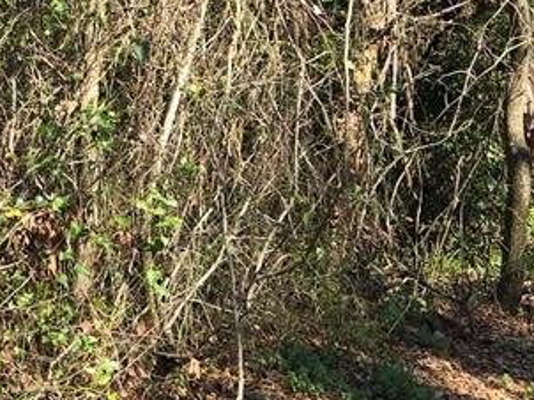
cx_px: -189
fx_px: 1881
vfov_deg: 11.8
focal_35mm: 122
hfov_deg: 15.3
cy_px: -138
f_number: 1.8
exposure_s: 1/516
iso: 25
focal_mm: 5.4
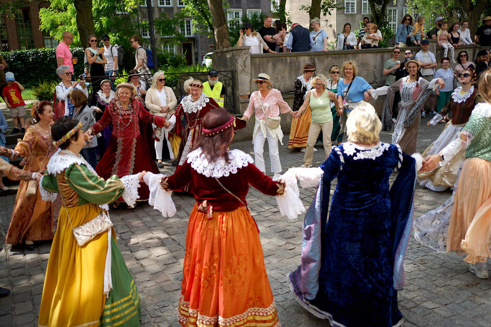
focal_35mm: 35
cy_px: 164
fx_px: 477
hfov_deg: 54.4
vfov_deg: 37.9
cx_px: 246
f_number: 1.8
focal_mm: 35
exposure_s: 1/1600
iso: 100
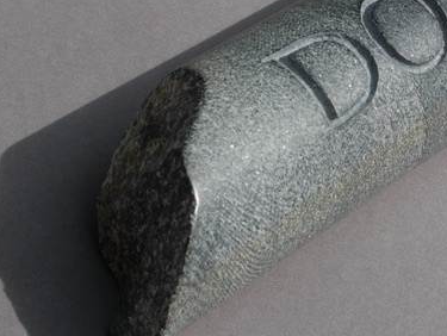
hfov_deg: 15.9
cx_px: 490
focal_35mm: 120
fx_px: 1551
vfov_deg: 12.2
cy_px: 12
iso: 200
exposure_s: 1/320
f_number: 9
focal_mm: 22
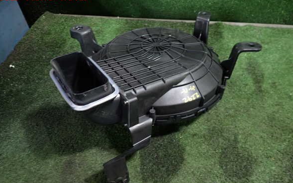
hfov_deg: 68.4
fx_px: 216
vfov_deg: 45.9
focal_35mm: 27
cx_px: 145
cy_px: 102
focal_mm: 4.5
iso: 250
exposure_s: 1/30
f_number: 2
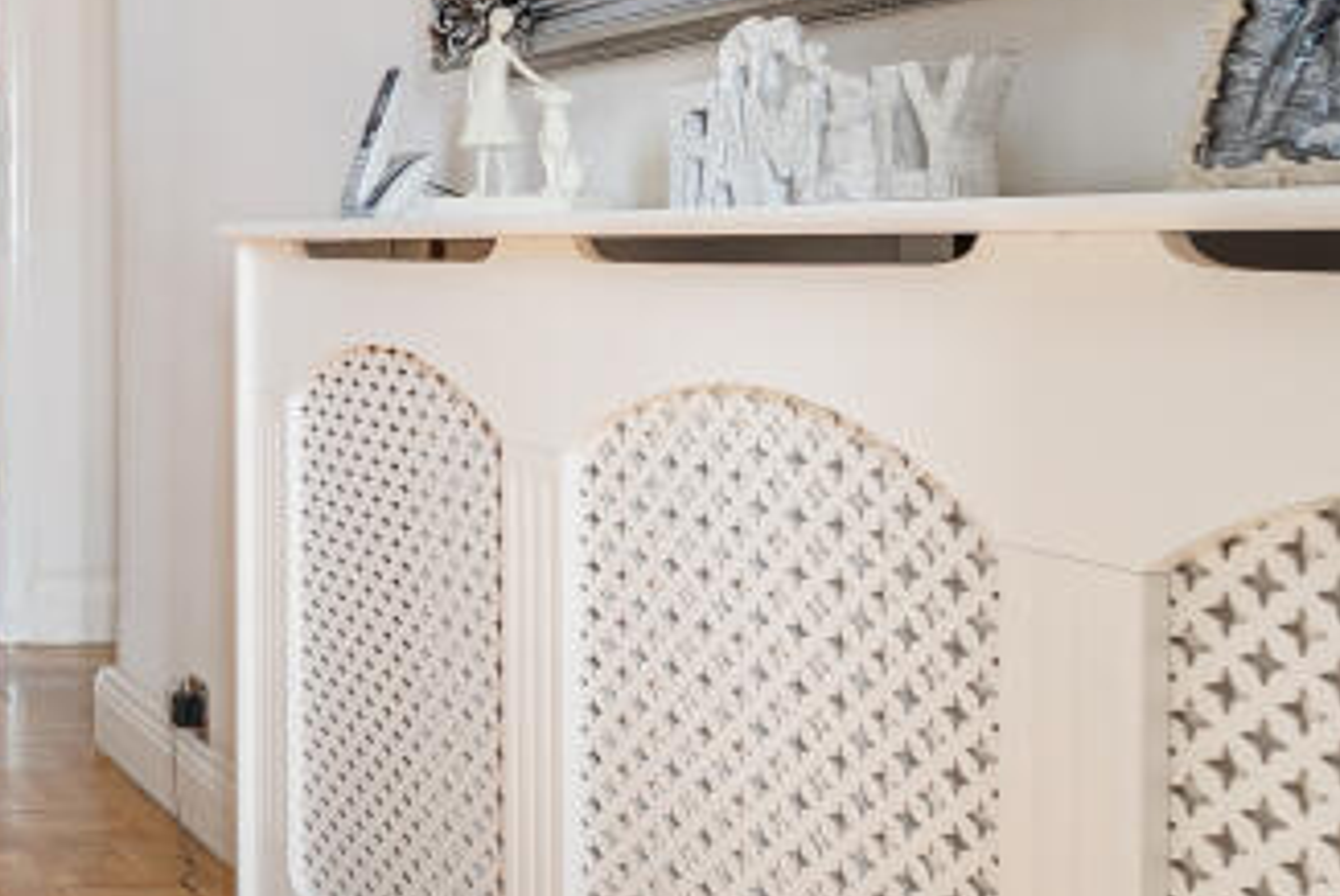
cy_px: 288
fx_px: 1639
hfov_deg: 33.3
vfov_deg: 30.3
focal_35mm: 44
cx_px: -382
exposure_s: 1/320
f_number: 6.3
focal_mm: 14
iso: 320
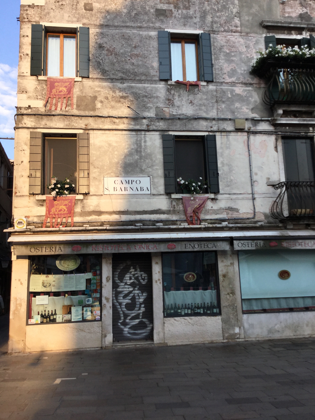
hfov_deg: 45.4
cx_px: 158
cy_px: 210
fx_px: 376
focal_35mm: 31
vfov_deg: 58.4
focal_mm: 3.3
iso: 25
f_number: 2.4
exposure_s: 1/448
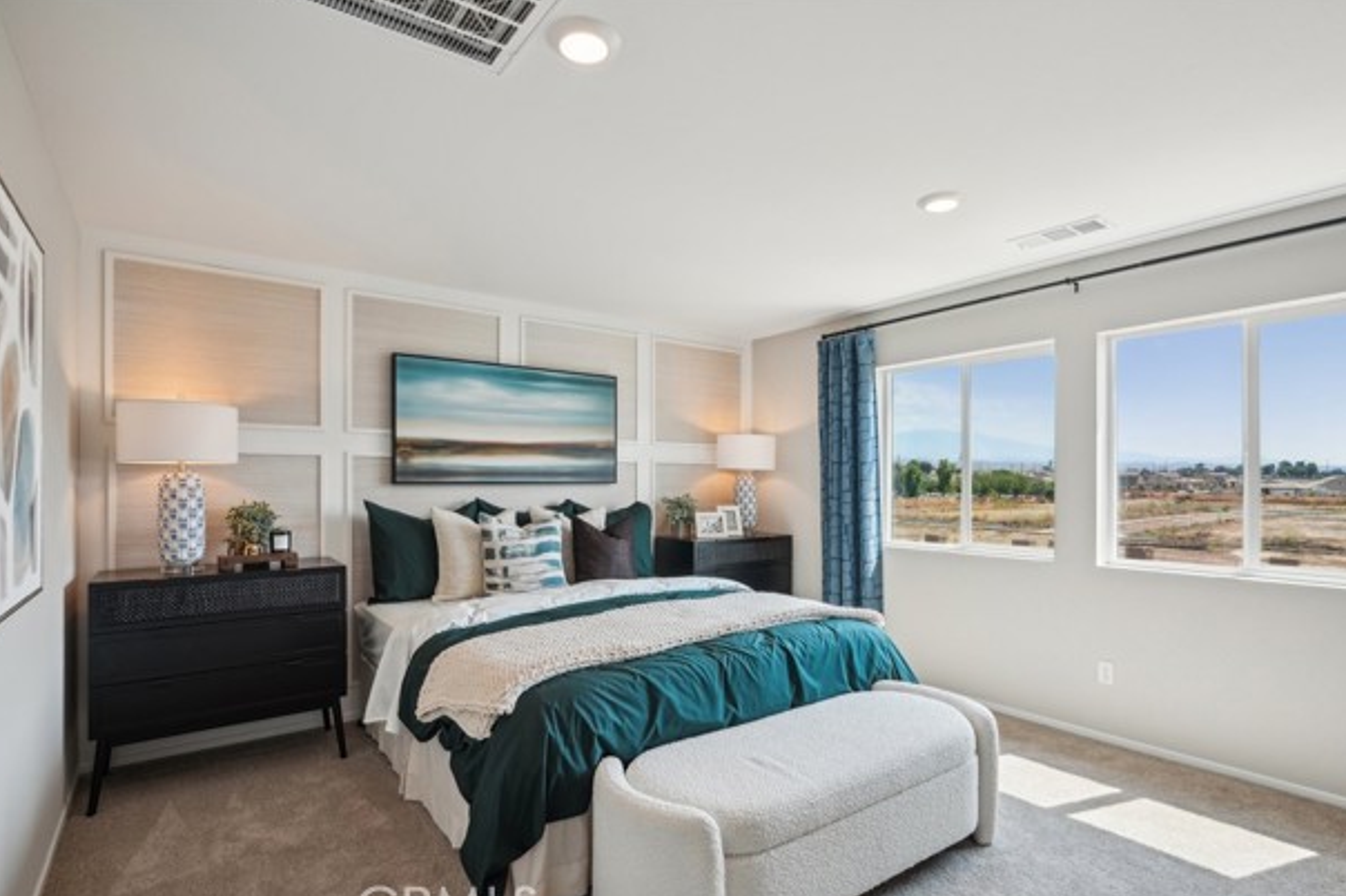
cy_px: 464
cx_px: 682
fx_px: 673
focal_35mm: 18
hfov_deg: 90.0
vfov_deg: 67.3
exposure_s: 1/60
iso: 400
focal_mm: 17
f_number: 8
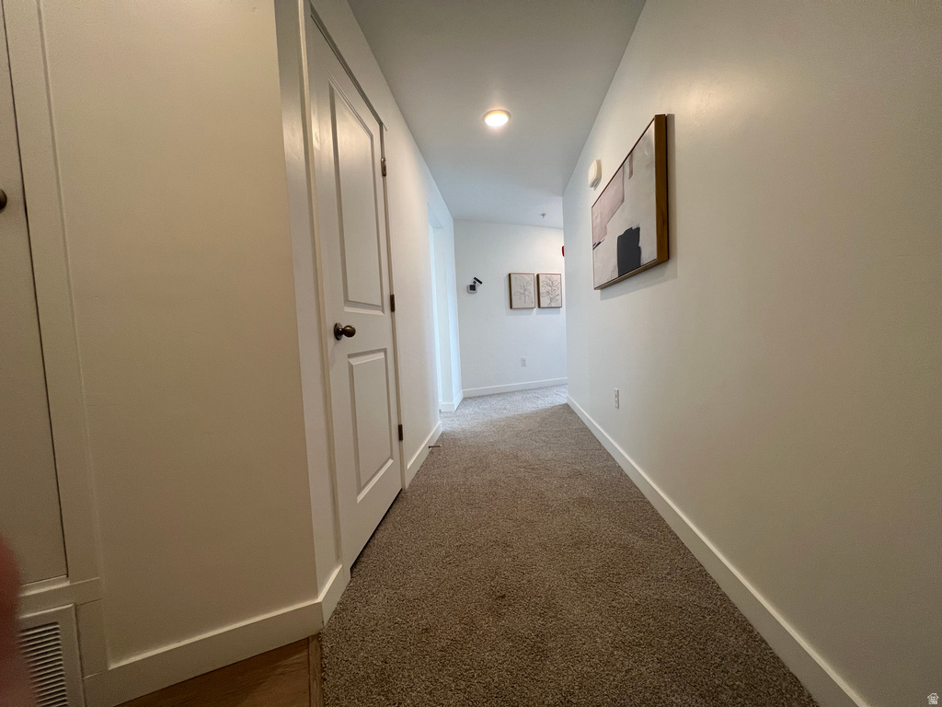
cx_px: 471
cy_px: 354
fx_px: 354
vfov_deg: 89.9
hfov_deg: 106.2
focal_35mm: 13
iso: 125
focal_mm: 1.57
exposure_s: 1/120
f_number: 1.8
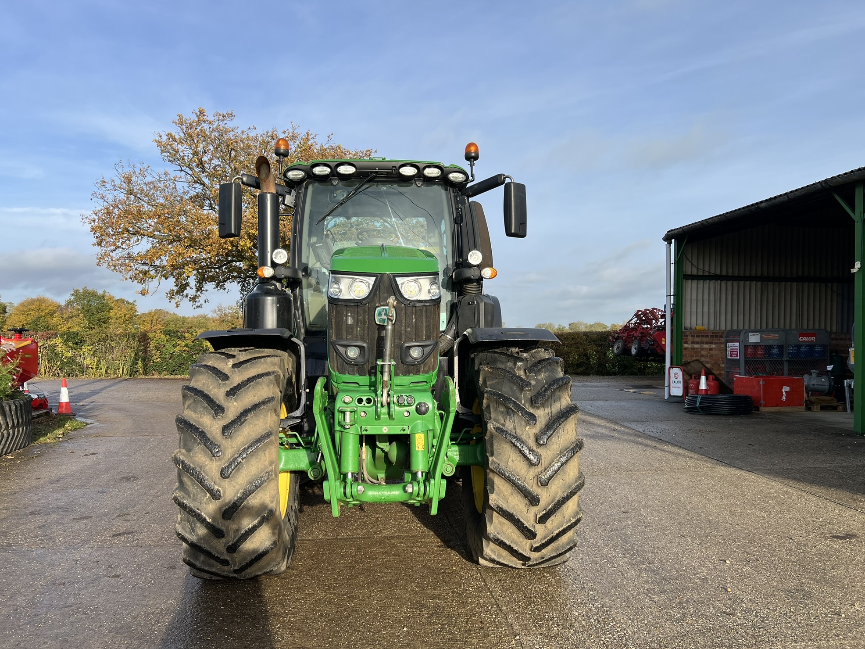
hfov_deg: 65.3
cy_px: 333
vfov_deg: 51.3
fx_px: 675
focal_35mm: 27
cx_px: 418
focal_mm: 5.7
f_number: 1.5
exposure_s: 1/2353
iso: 50
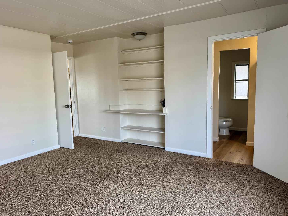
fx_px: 208
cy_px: 111
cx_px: 145
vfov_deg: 54.9
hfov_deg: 69.4
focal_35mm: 25
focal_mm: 6.76
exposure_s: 1/121
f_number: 1.78
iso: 64
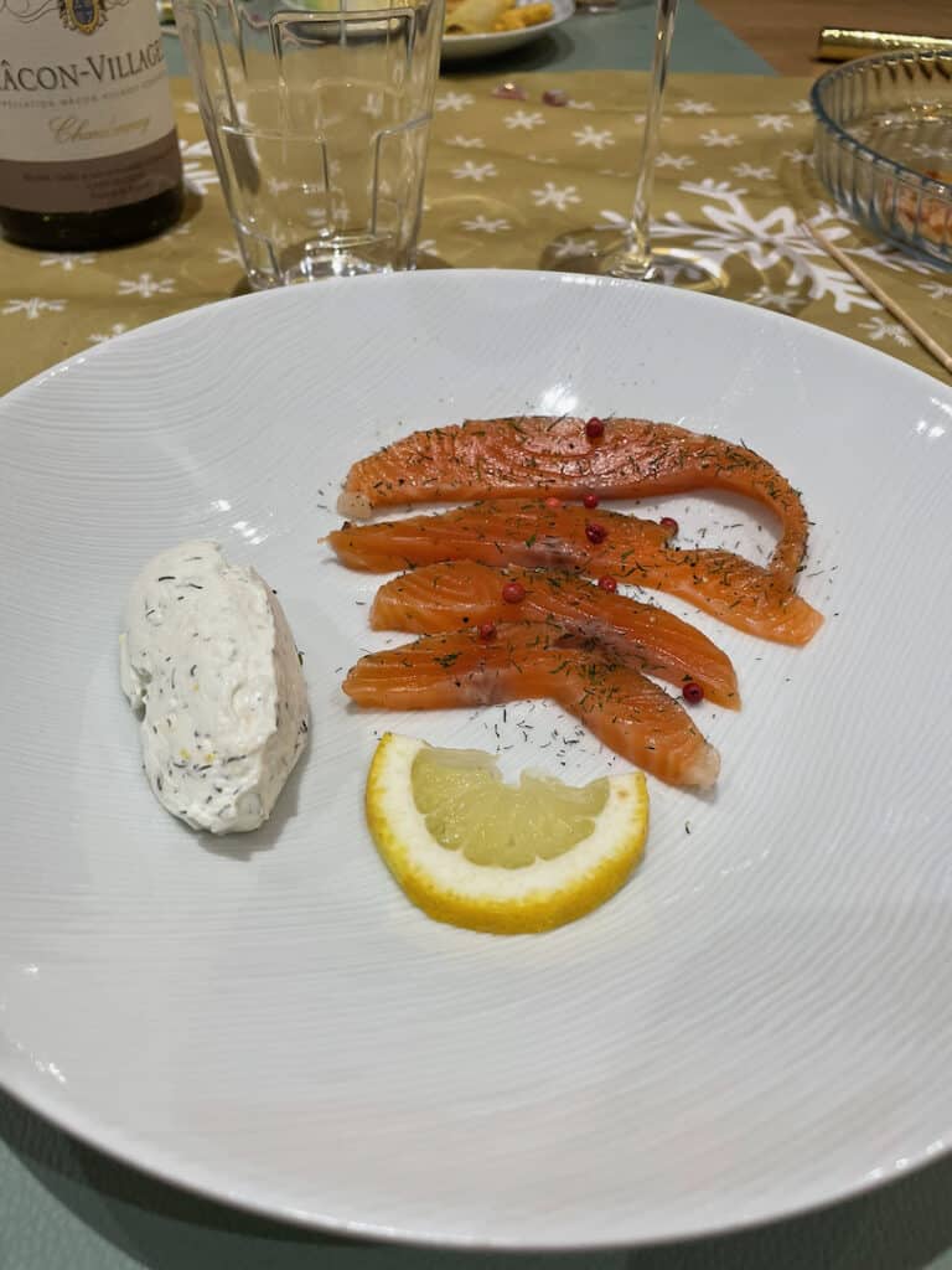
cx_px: 476
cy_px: 635
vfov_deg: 67.3
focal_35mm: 26
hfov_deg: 53.1
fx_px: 953
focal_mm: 4.2
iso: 125
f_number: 1.6
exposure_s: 1/100
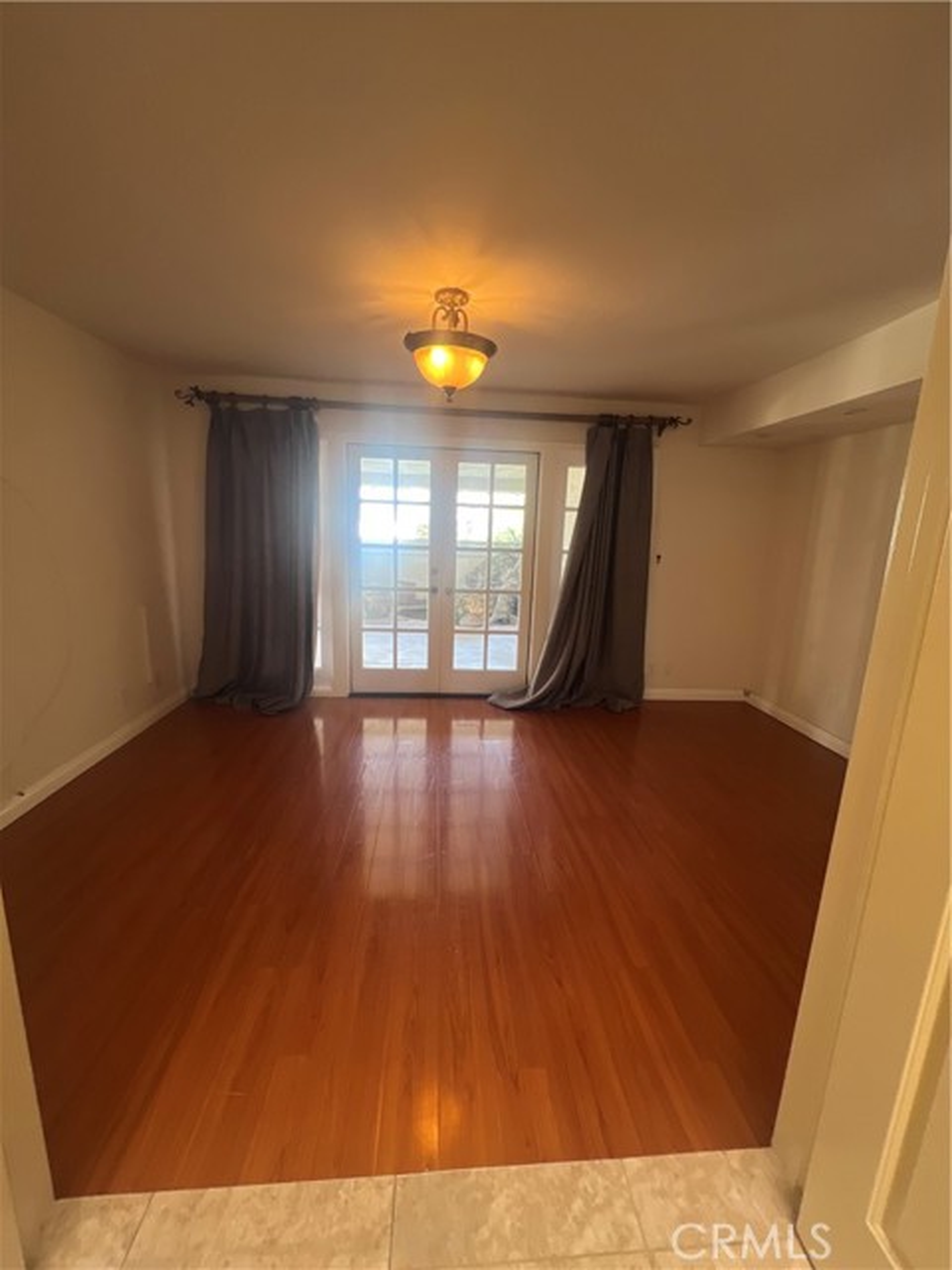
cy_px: 635
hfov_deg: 89.9
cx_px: 476
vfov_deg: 106.2
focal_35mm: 13
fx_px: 477
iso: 125
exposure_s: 1/60
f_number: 1.8
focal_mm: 1.57
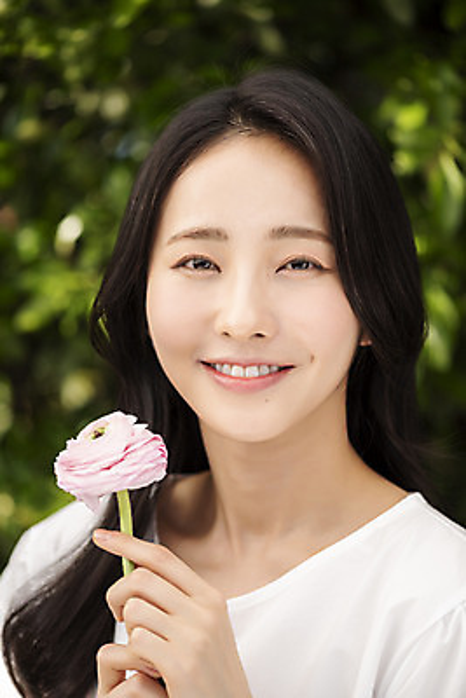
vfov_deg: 19.4
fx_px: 2037
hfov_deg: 13.1
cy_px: 349
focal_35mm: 105
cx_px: 233
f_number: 4
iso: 100
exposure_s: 1/400
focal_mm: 105
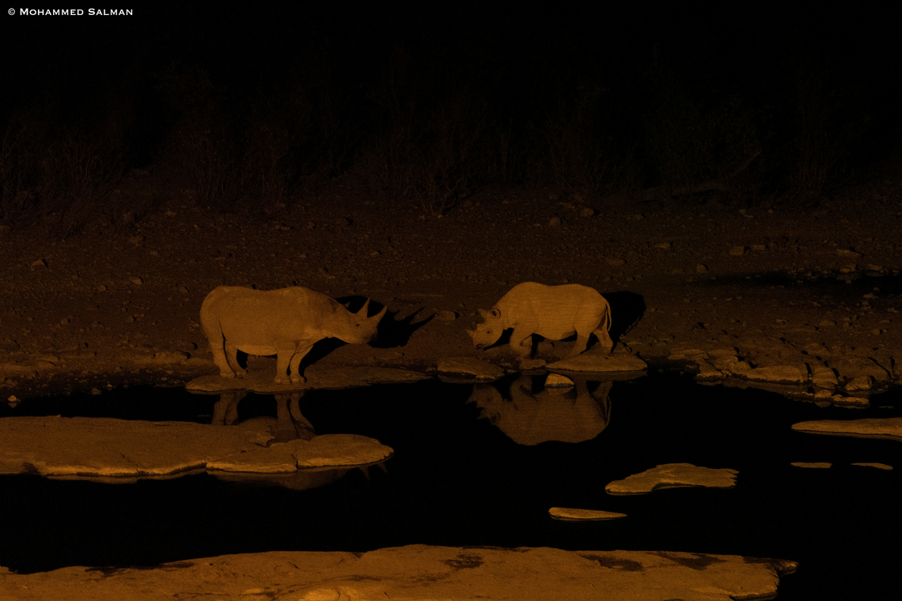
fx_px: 3758
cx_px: 451
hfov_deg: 13.7
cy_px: 300
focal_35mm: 150
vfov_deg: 9.1
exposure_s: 1/25
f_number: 6.3
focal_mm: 150
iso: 16000
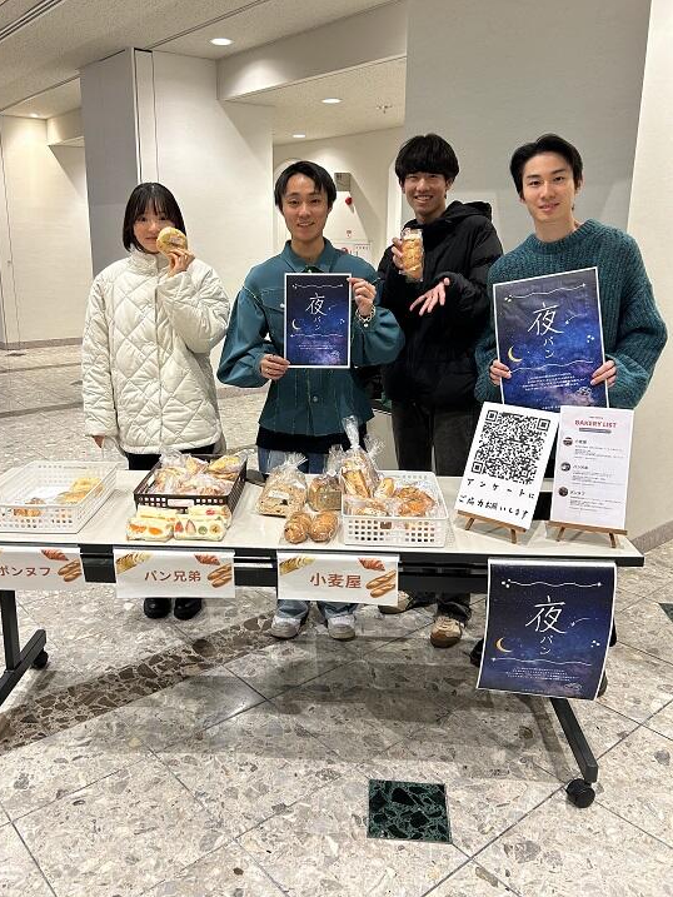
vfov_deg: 61.6
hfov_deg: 48.2
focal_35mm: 29
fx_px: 752
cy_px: 418
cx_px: 300
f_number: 1.5
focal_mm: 5.7
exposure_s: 1/60
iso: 100
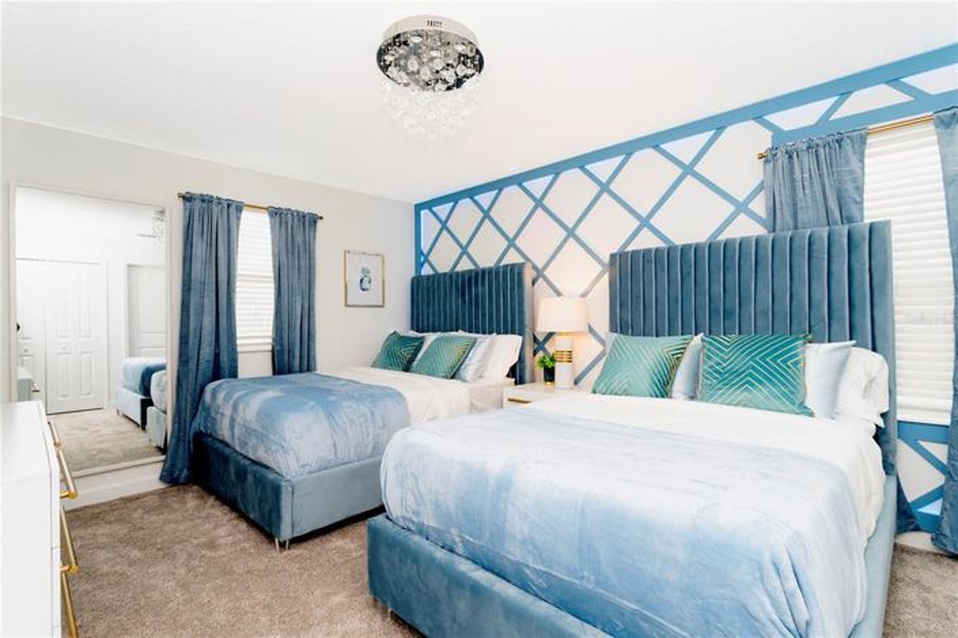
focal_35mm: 17
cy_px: 319
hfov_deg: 93.3
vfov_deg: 70.4
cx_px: 479
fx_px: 452
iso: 1000
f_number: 14
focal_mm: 17
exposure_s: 1/13
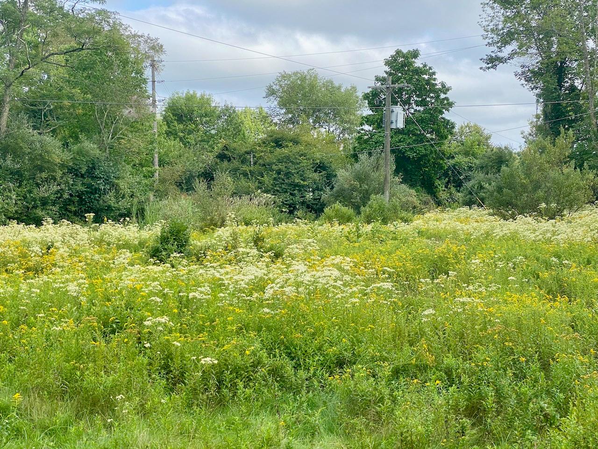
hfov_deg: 36.8
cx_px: 299
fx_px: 898
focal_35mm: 52
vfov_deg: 28.0
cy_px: 224
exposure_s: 1/1142
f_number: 2
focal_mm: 6
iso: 20
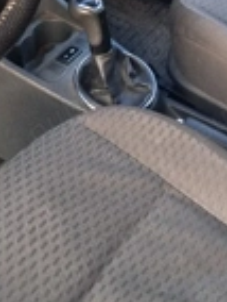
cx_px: 138
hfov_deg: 19.4
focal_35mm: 76
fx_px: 663
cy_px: -49
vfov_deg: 23.6
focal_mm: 4
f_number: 1.8
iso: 160
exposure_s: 1/100
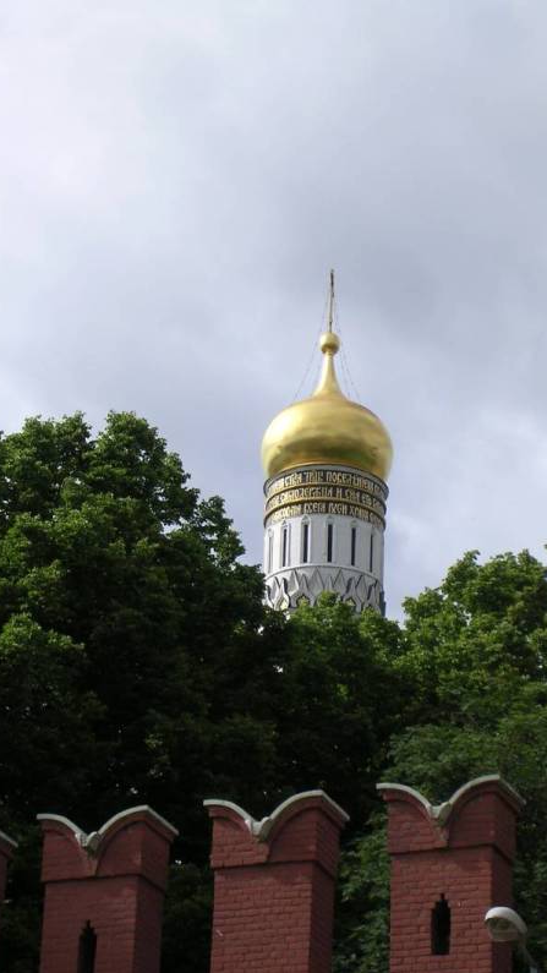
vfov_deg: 18.6
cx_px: 317
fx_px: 2966
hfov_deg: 10.5
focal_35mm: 115
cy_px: 488
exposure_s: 1/571
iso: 100
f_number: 4.6
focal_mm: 15.9
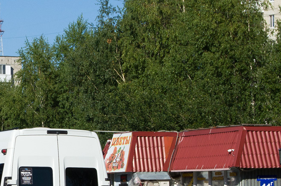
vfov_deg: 7.2
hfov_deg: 10.8
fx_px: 1473
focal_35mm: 189
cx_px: 2
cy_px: 125
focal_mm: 55
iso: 400
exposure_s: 1/2000
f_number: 8
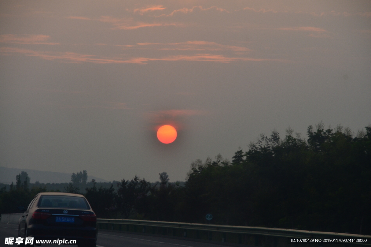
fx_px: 2108
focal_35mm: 205
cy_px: 124
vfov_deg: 6.7
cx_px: 187
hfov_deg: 10.1
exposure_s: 1/320
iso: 400
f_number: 8
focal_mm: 135
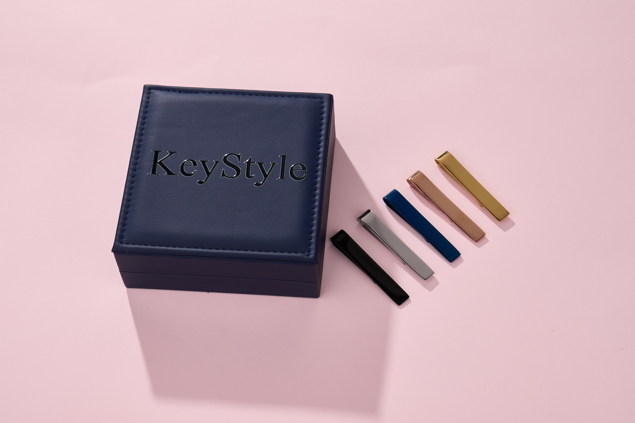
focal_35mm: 75
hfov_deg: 27.0
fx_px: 1323
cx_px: 318
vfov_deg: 18.2
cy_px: 212
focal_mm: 50
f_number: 8
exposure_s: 1/200
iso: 250
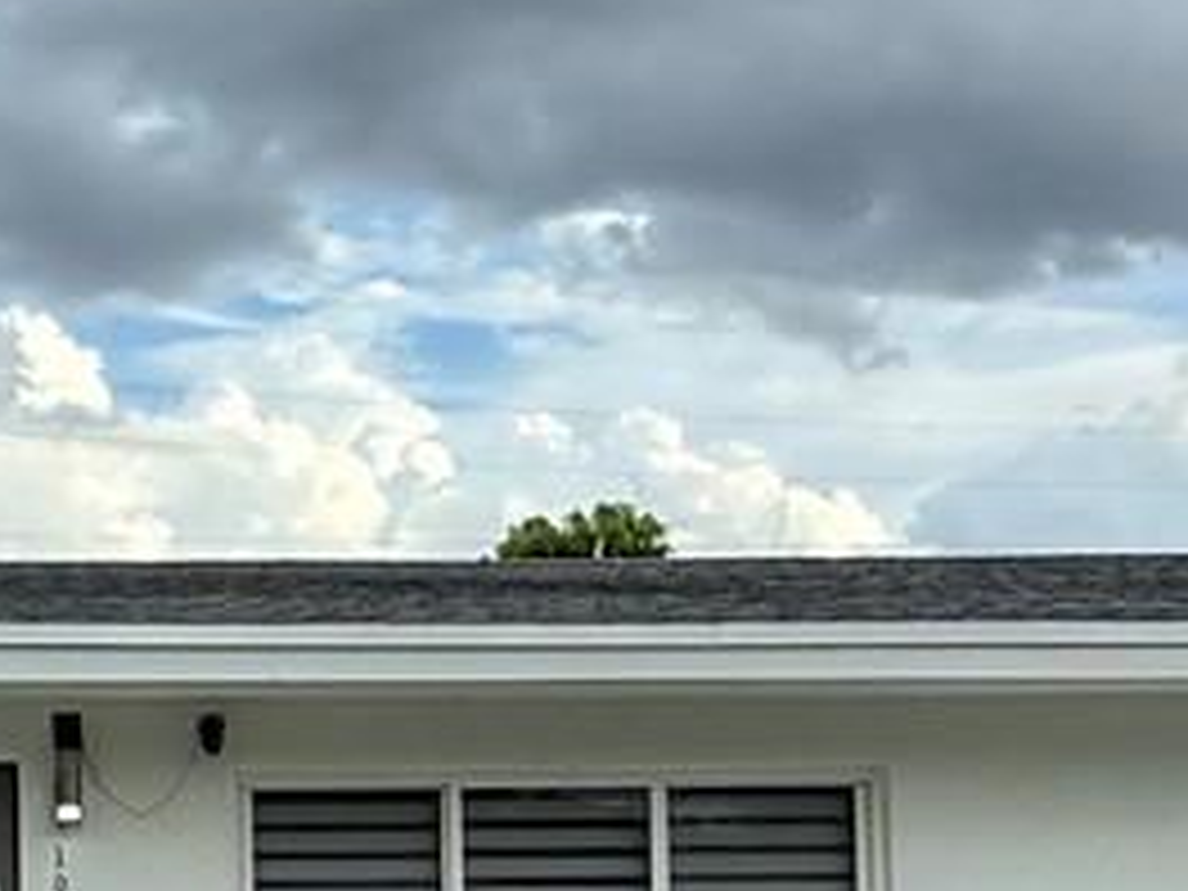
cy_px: 837
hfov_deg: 21.9
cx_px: -99
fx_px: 2917
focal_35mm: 85
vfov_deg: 17.1
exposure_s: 1/734
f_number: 2.2
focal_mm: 2.22
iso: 50
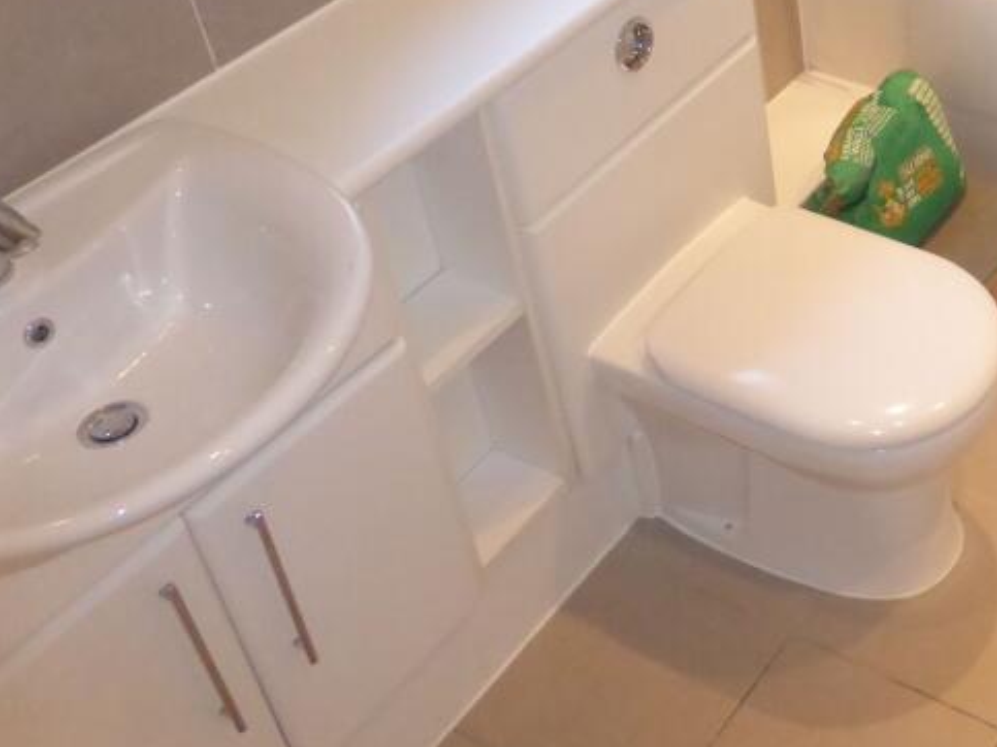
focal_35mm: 53
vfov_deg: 26.8
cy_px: 105
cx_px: 985
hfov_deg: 33.3
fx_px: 1526
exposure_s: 1/60
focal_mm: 4.3
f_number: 3.3
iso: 640
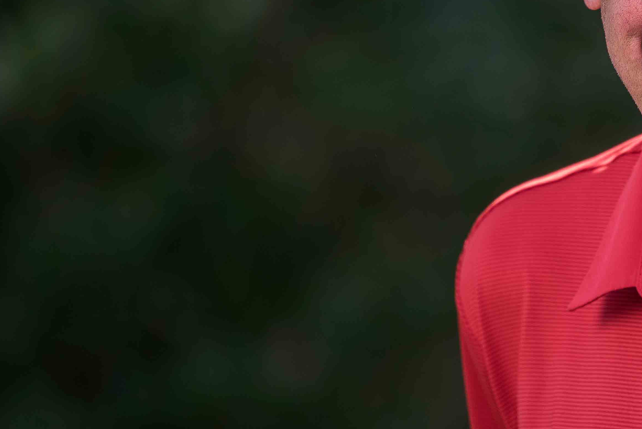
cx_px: 588
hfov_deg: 2.7
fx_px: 13577
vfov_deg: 1.8
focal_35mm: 761
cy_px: 140
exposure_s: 1/200
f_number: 4
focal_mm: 300
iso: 64
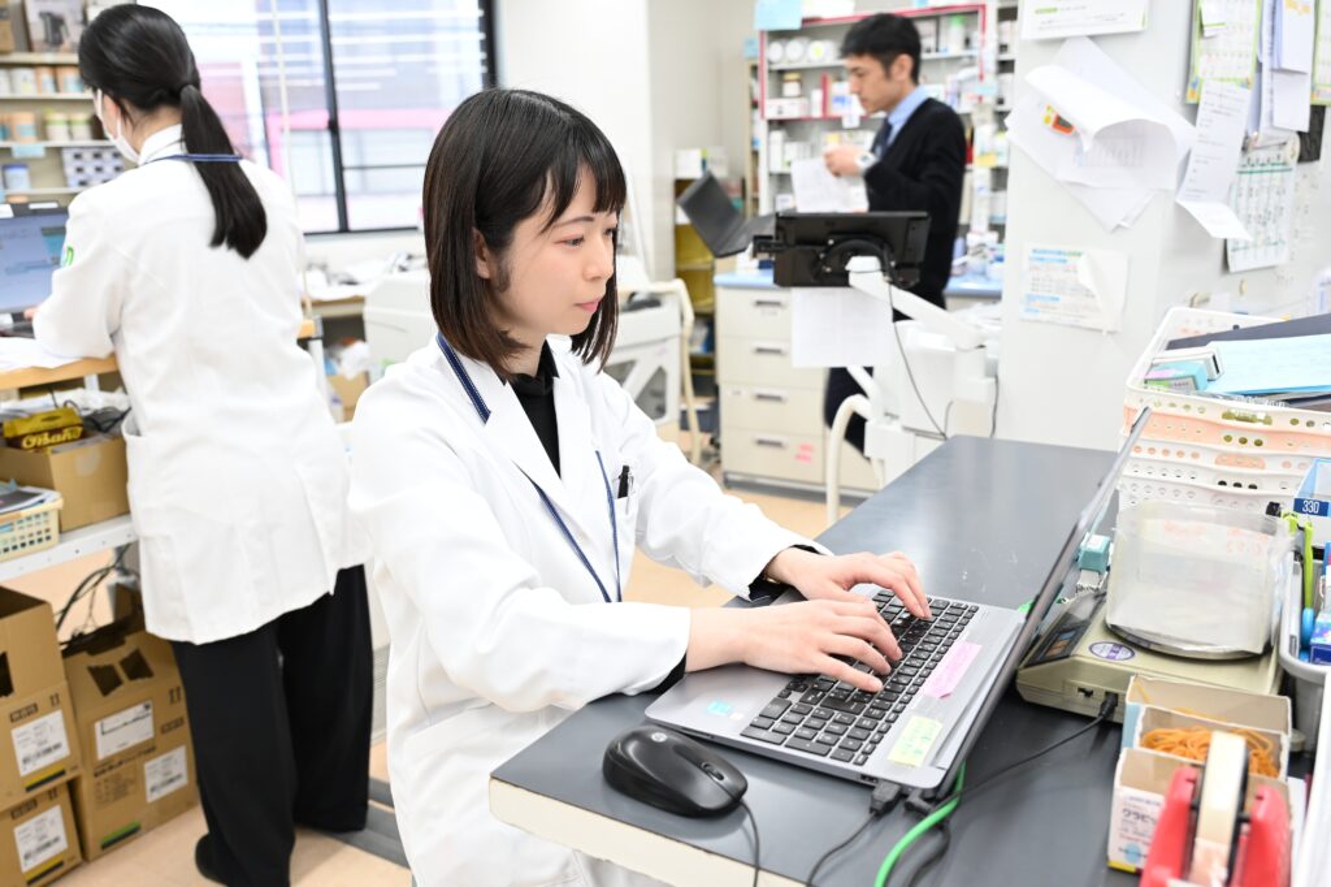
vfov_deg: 42.3
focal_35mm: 31
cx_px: 666
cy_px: 444
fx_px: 1146
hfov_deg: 60.3
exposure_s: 1/80
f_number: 4
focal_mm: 31
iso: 400
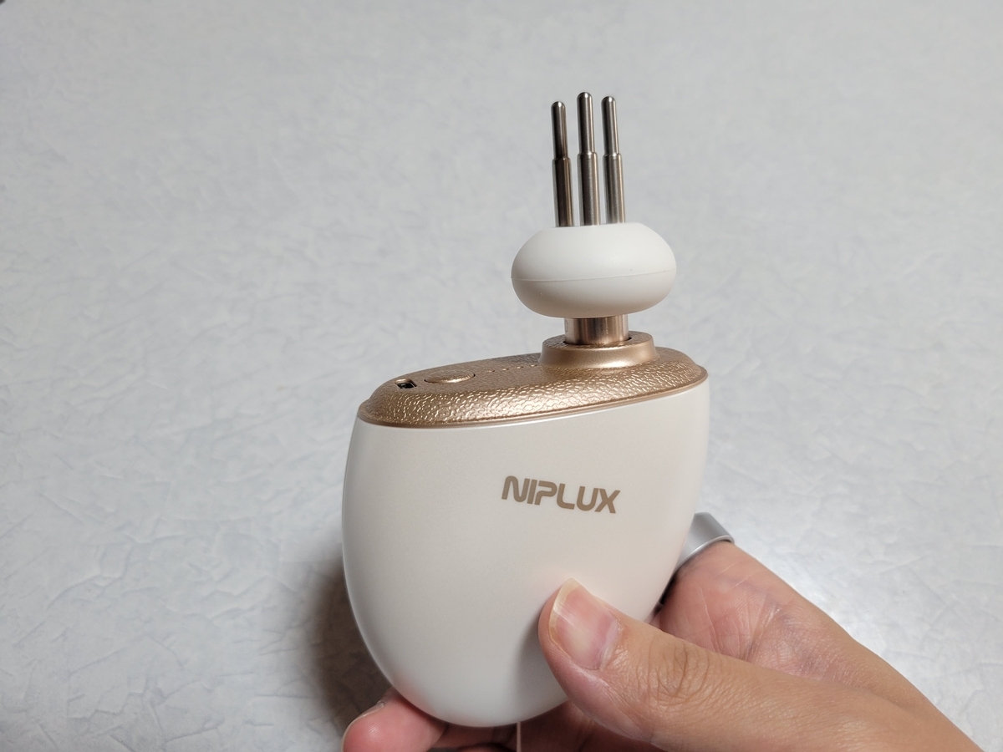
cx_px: 502
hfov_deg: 67.3
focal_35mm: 26
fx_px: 753
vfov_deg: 53.1
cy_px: 376
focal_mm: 5.4
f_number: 1.8
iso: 160
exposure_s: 1/100
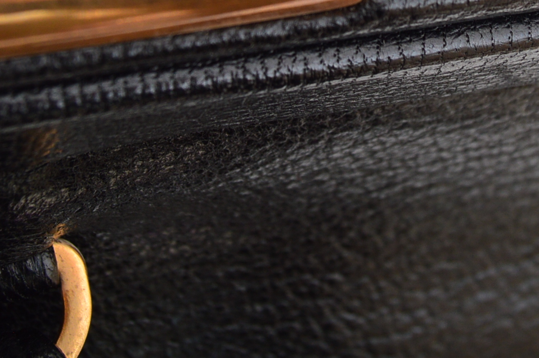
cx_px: 381
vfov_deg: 11.8
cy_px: -103
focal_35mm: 113
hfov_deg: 18.0
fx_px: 1690
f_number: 5.6
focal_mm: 24
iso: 200
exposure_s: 1/200
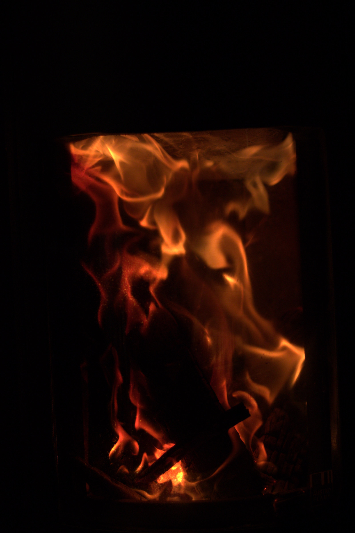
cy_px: 266
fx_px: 1155
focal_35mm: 78
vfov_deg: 26.0
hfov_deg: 17.5
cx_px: 178
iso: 400
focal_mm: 50
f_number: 2.2
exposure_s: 1/200
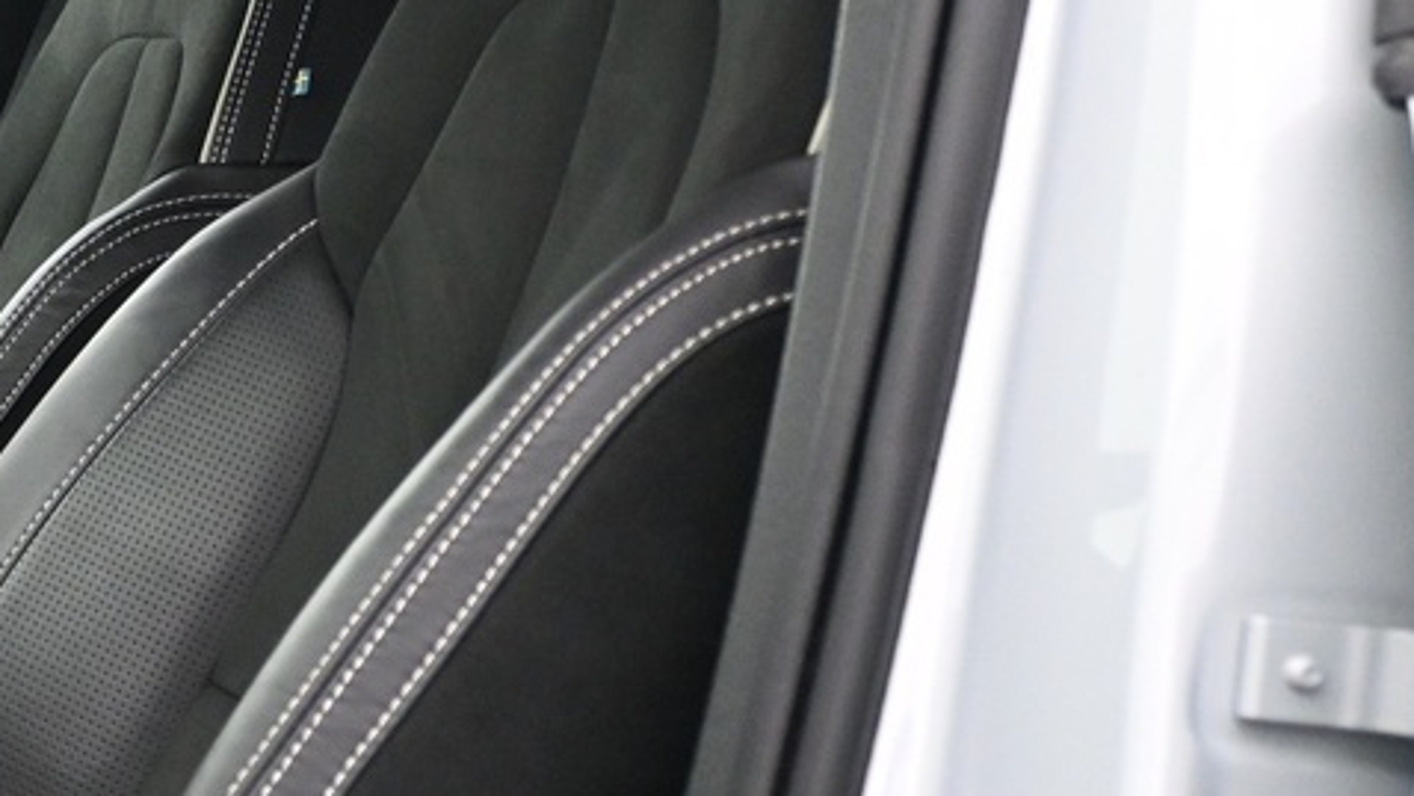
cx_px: -754
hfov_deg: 18.1
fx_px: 3896
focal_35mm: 104
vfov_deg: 11.7
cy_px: 438
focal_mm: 19.5
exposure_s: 1/15
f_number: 3.8
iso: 1600
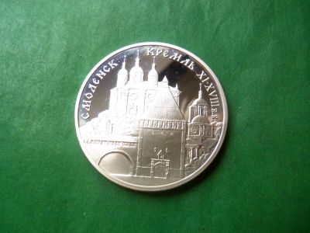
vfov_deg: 49.7
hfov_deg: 63.4
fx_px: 251
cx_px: 155
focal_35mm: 28
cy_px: 116
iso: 200
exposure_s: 1/30
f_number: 3.9
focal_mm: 5.1
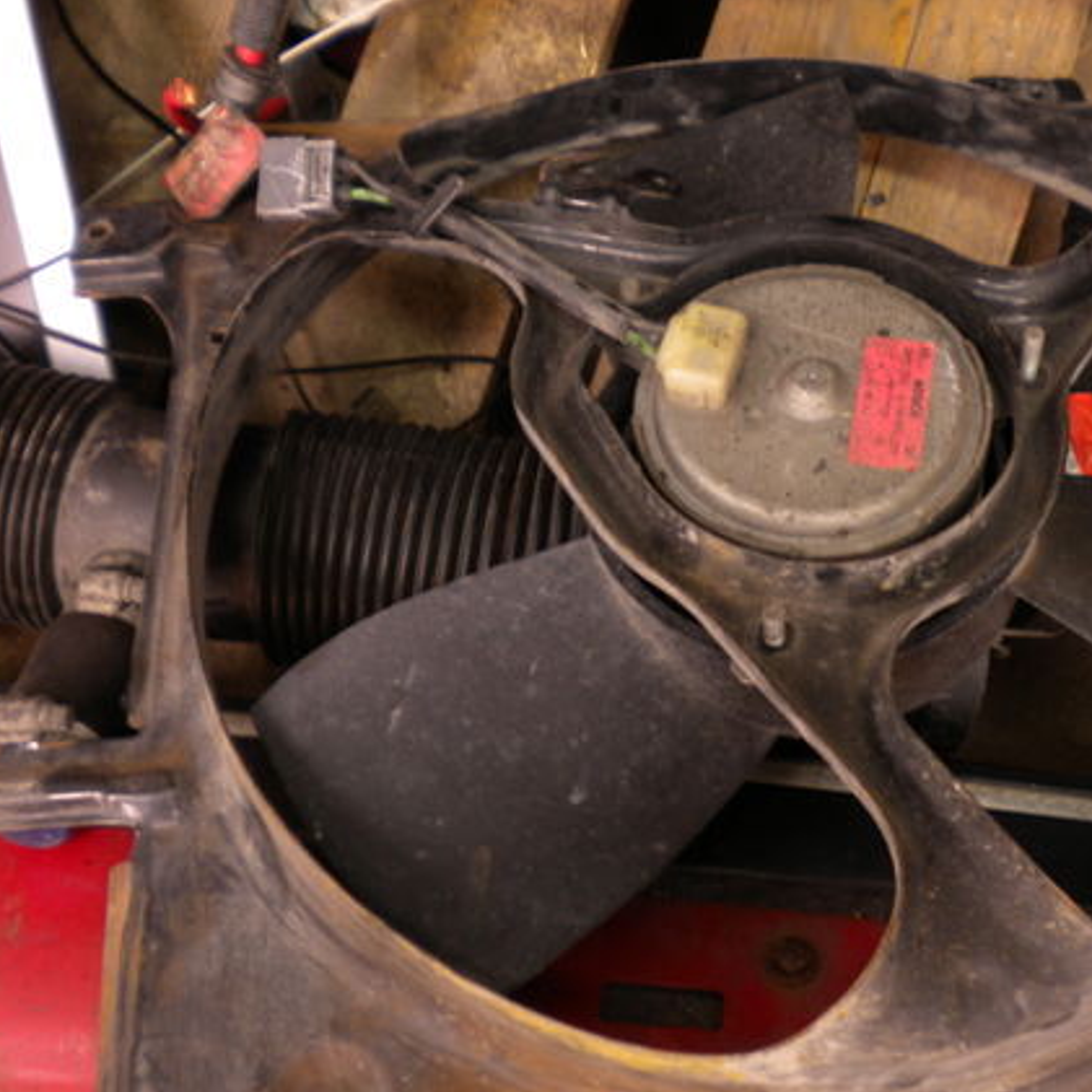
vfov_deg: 36.1
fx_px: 1677
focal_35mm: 47
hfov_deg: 35.5
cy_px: 534
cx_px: 765
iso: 80
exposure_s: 1/9
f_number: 3.1
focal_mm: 6.3
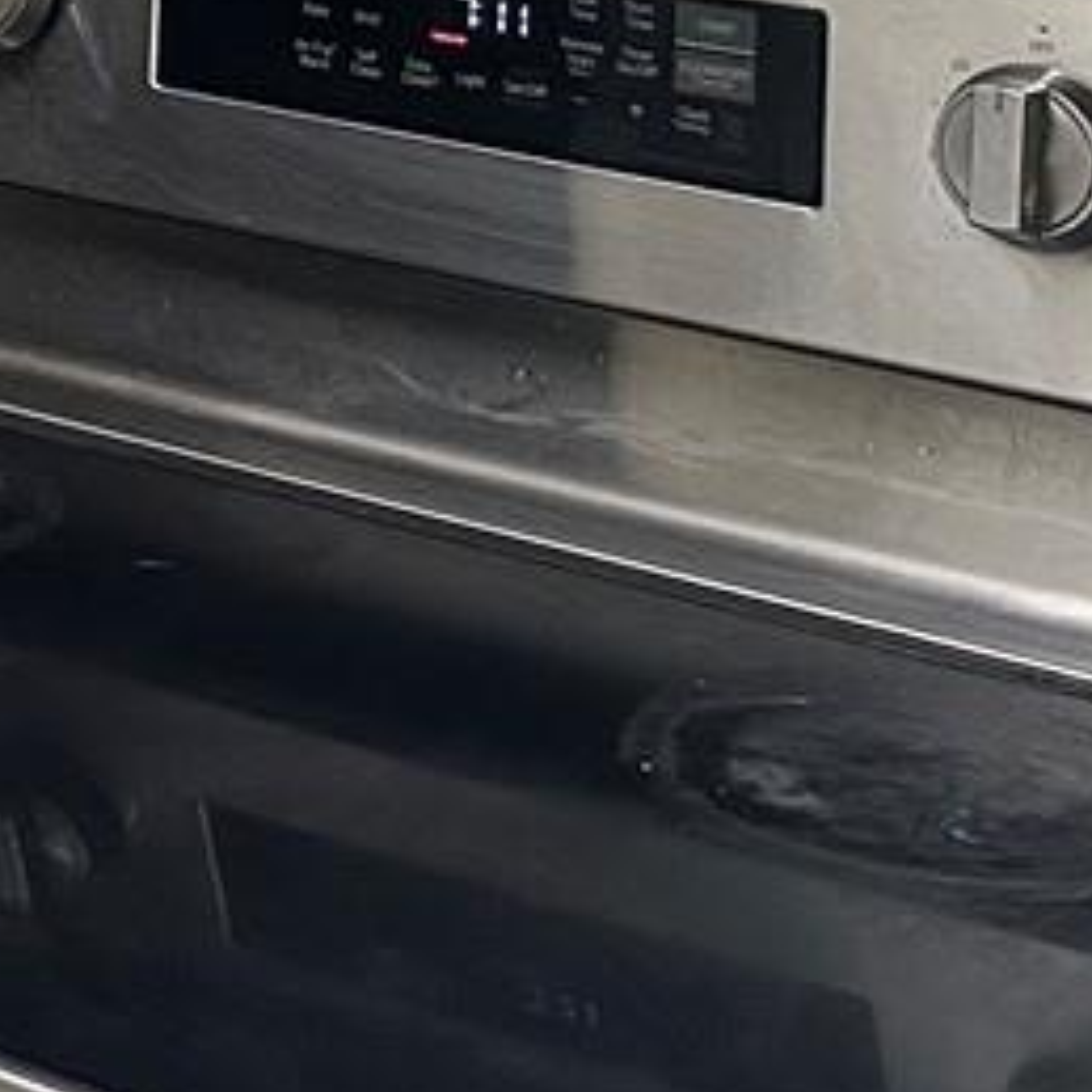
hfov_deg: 10.5
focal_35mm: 131
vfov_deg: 11.7
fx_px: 4675
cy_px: -1210
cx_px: -1893
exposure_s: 1/60
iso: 200
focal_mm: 6.86
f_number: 1.78
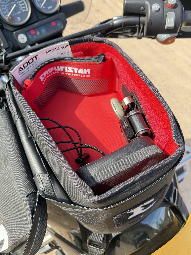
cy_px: 128
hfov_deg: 56.8
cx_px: 96
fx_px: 177
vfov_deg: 71.6
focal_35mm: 24
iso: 100
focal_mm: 6.76
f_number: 1.78
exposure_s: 1/772
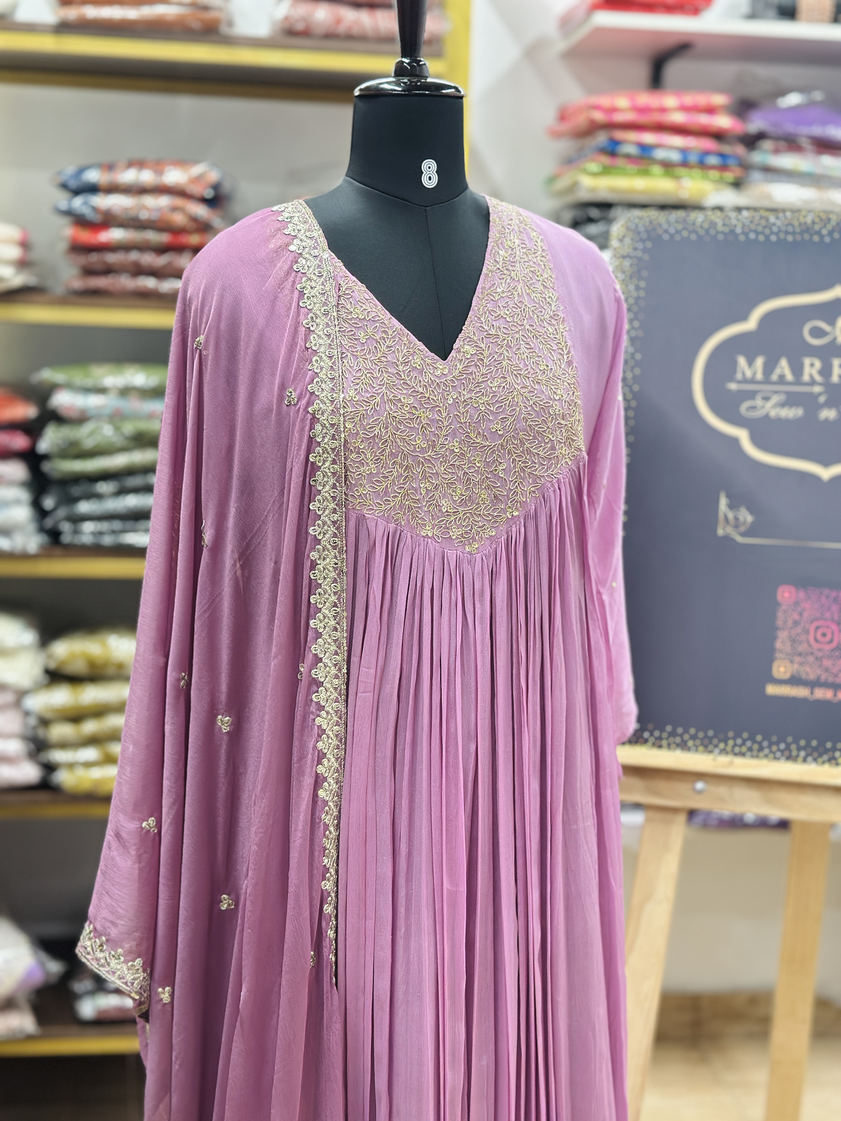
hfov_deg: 30.3
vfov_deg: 39.7
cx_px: 420
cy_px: 560
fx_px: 1555
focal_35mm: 48
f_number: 1.78
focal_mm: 6.86
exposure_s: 1/50
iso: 250
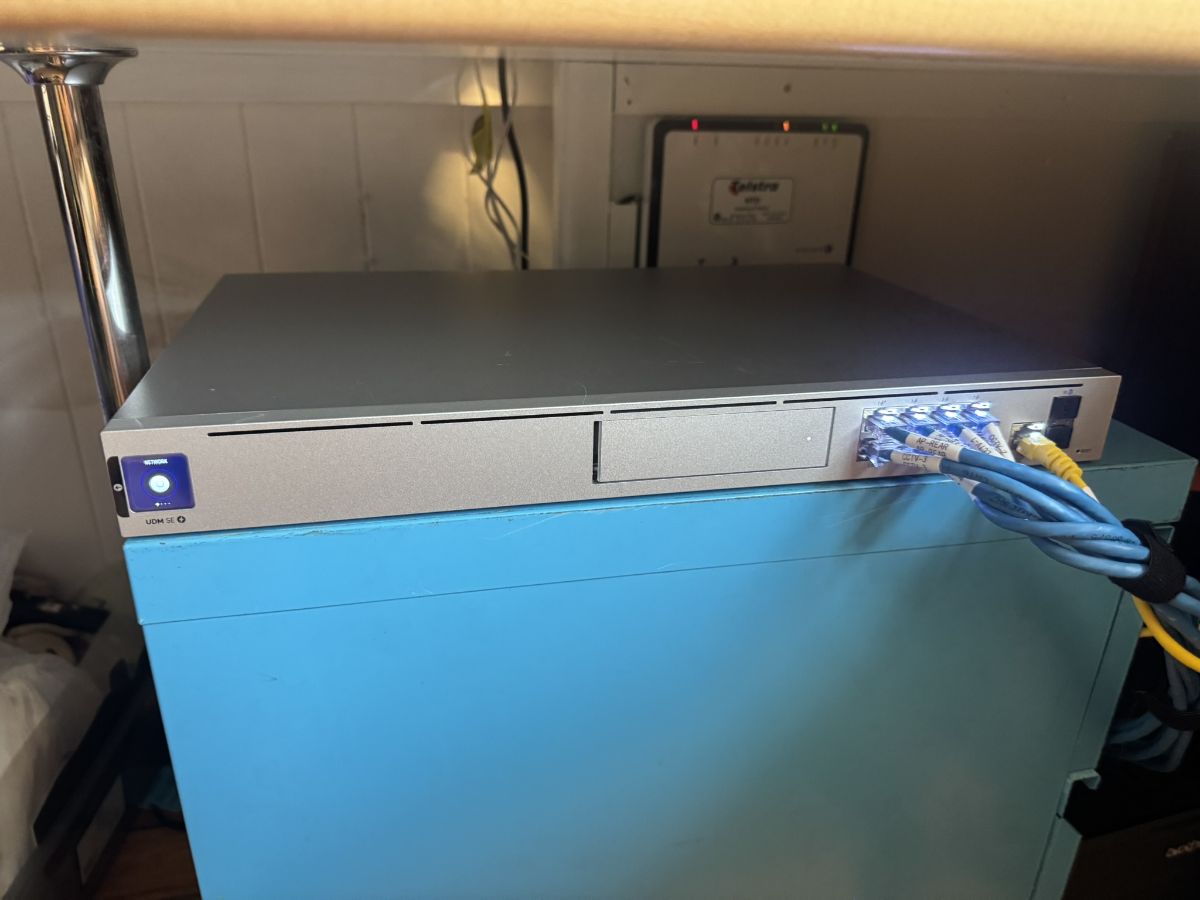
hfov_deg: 71.6
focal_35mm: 24
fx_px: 832
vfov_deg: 56.8
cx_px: 600
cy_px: 450
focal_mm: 6.76
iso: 500
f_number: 1.78
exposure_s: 1/50
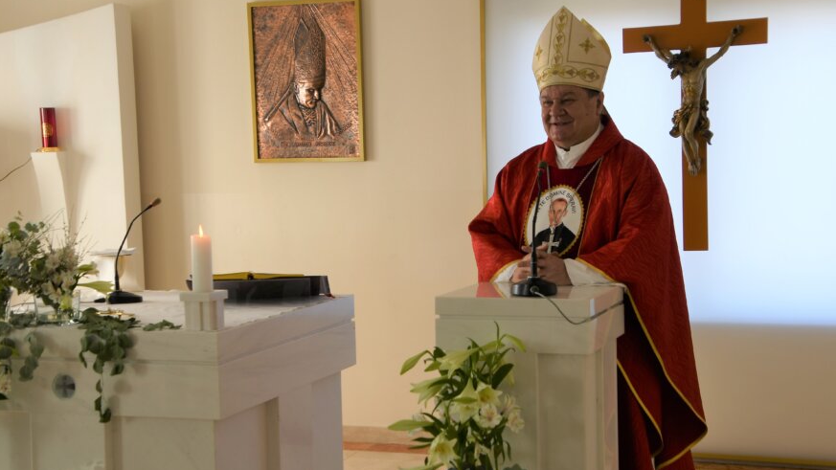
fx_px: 1308
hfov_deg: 35.4
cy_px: 259
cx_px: 441
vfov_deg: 20.4
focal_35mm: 59
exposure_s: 1/100
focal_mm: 32
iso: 125
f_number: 5
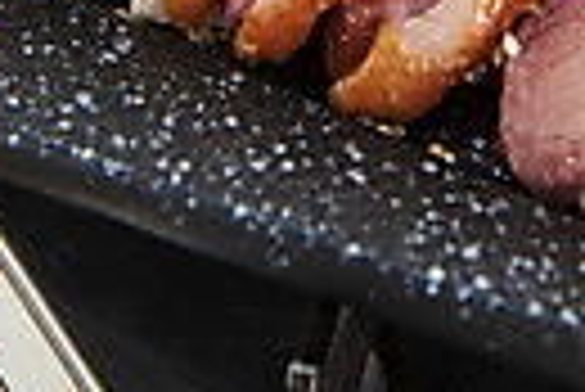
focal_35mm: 203
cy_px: -419
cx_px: 421
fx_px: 3302
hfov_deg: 10.1
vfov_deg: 6.6
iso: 400
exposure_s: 1/60
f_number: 4
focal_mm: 44
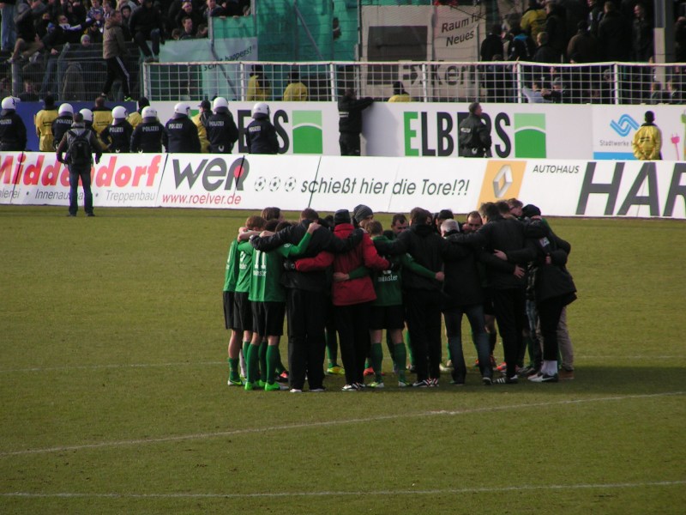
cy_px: 258
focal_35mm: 380
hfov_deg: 5.2
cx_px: 343
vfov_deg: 3.9
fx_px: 7531
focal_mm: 58
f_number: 4
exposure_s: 1/400
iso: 50
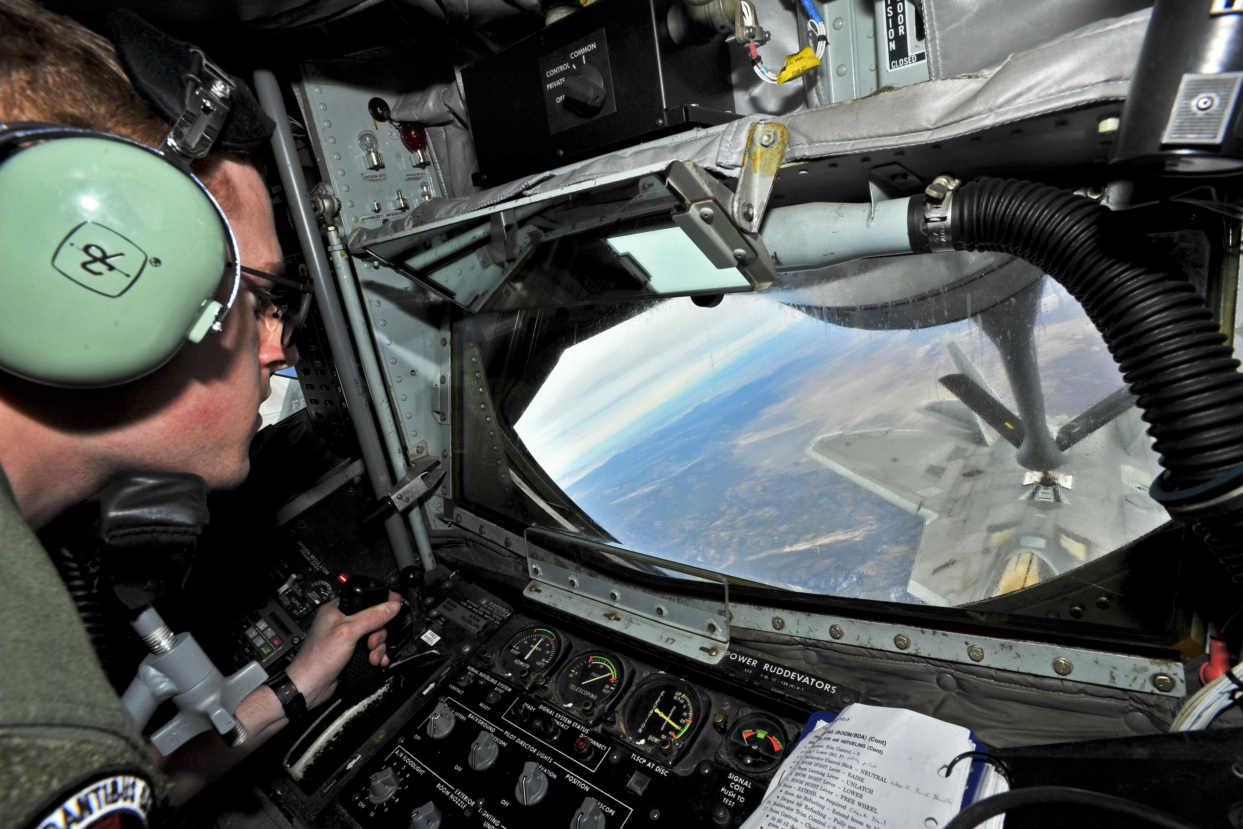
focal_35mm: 17
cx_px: 622
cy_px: 414
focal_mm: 17
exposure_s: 1/200
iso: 250
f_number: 16
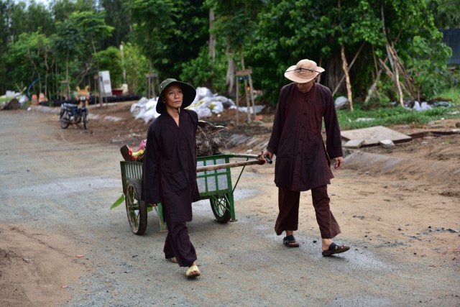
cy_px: 154
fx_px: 895
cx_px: 230
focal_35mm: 70
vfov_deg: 19.5
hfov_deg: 28.8
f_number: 2.8
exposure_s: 1/80
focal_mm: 70
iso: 80
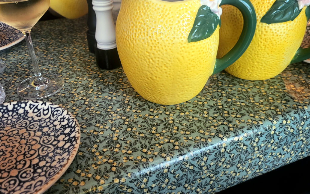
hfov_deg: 59.6
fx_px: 270
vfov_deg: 39.2
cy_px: 73
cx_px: 152
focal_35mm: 32
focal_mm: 5.4
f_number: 1.8
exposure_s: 1/50
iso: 500
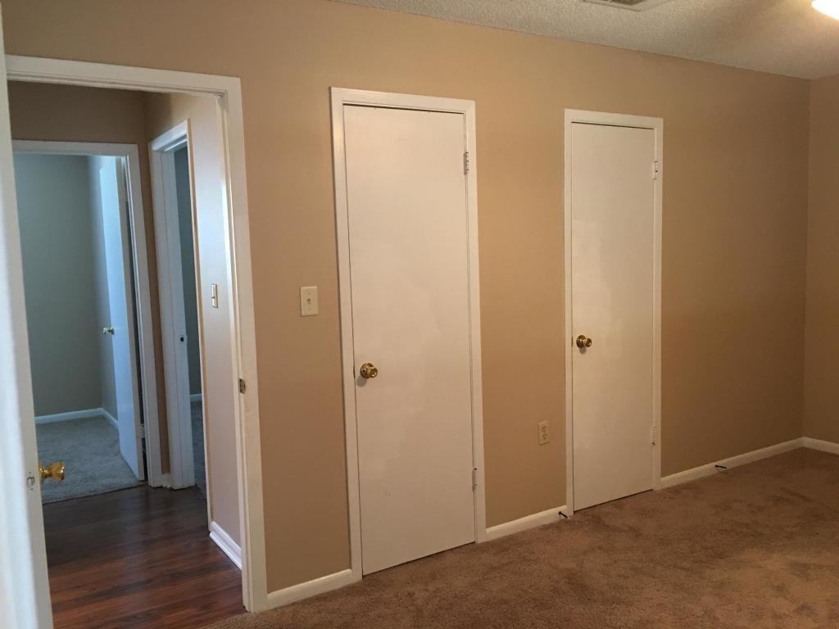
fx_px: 703
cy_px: 314
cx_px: 420
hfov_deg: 61.7
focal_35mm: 29
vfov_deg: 48.2
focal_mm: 4.15
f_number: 2.2
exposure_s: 1/15
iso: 80
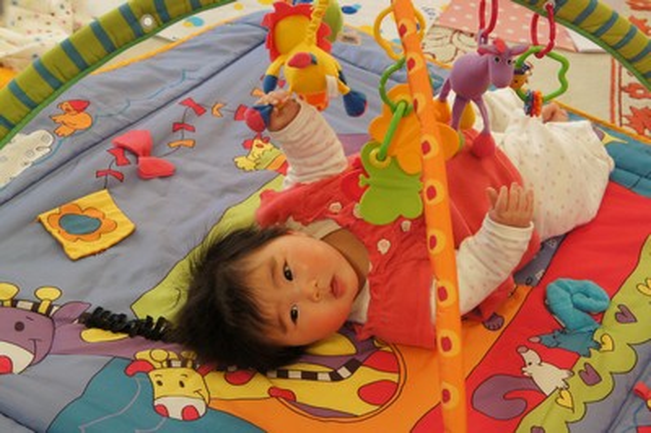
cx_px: 326
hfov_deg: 31.9
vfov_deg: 21.5
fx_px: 1138
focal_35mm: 63
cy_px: 216
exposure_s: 1/80
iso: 1600
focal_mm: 42
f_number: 5.6
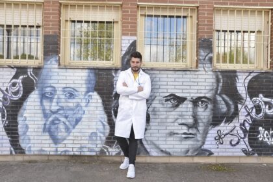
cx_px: 136
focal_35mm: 34
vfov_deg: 38.9
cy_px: 91
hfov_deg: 55.8
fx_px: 258
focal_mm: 34
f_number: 7.1
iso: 400
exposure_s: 1/160
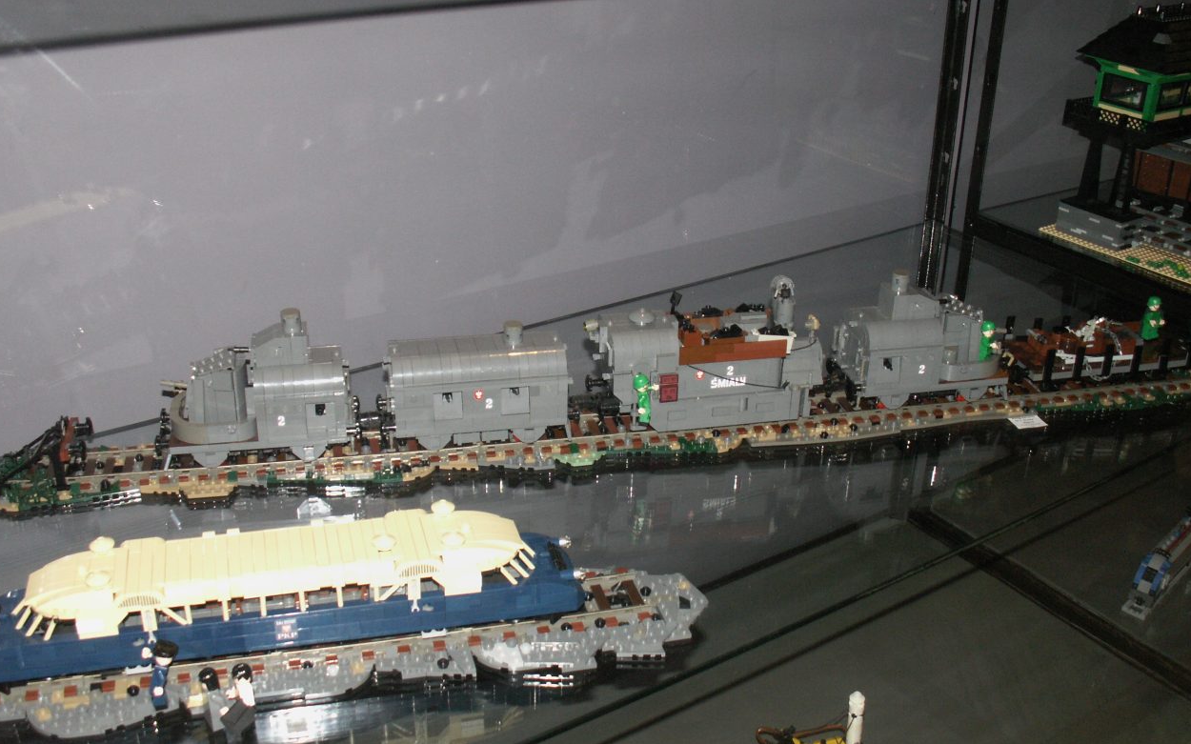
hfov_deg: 51.5
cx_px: 583
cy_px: 365
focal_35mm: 38
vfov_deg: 33.6
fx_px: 1233
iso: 160
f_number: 2.8
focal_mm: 5.86
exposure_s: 1/60
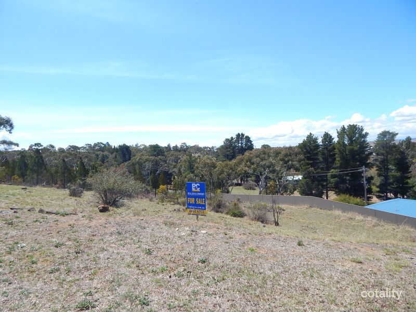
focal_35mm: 22
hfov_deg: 76.4
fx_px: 264
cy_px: 156
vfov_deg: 61.1
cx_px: 208
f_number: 6
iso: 125
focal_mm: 4
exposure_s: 1/400
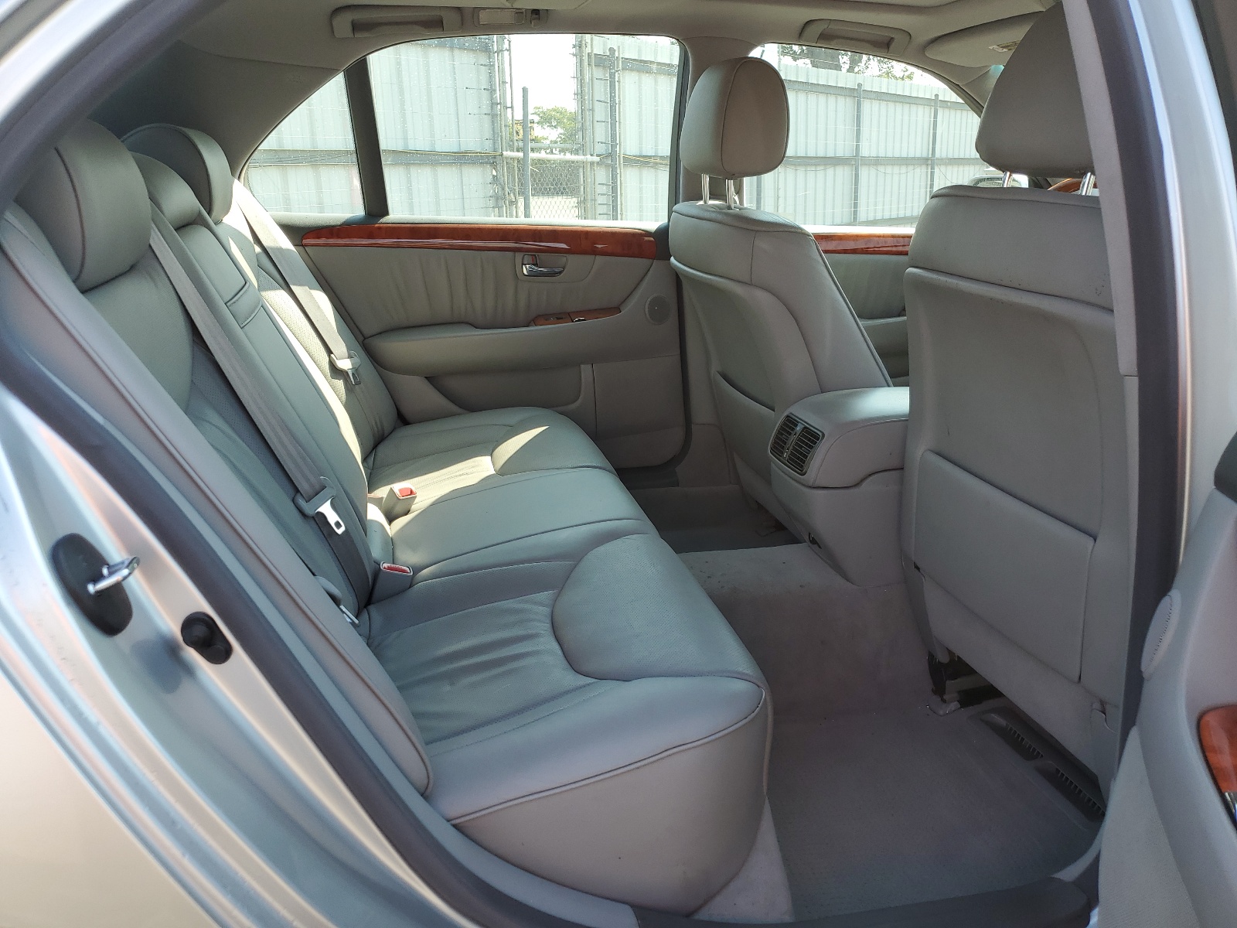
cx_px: 618
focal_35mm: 26
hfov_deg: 67.3
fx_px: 929
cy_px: 464
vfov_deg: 53.1
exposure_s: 1/556
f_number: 1.5
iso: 50
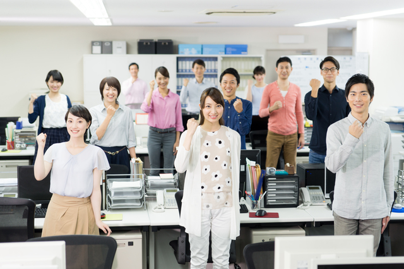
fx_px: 785
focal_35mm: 70
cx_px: 202
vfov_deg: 19.4
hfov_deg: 28.9
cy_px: 134
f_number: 2.8
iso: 400
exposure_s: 1/60
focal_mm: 70
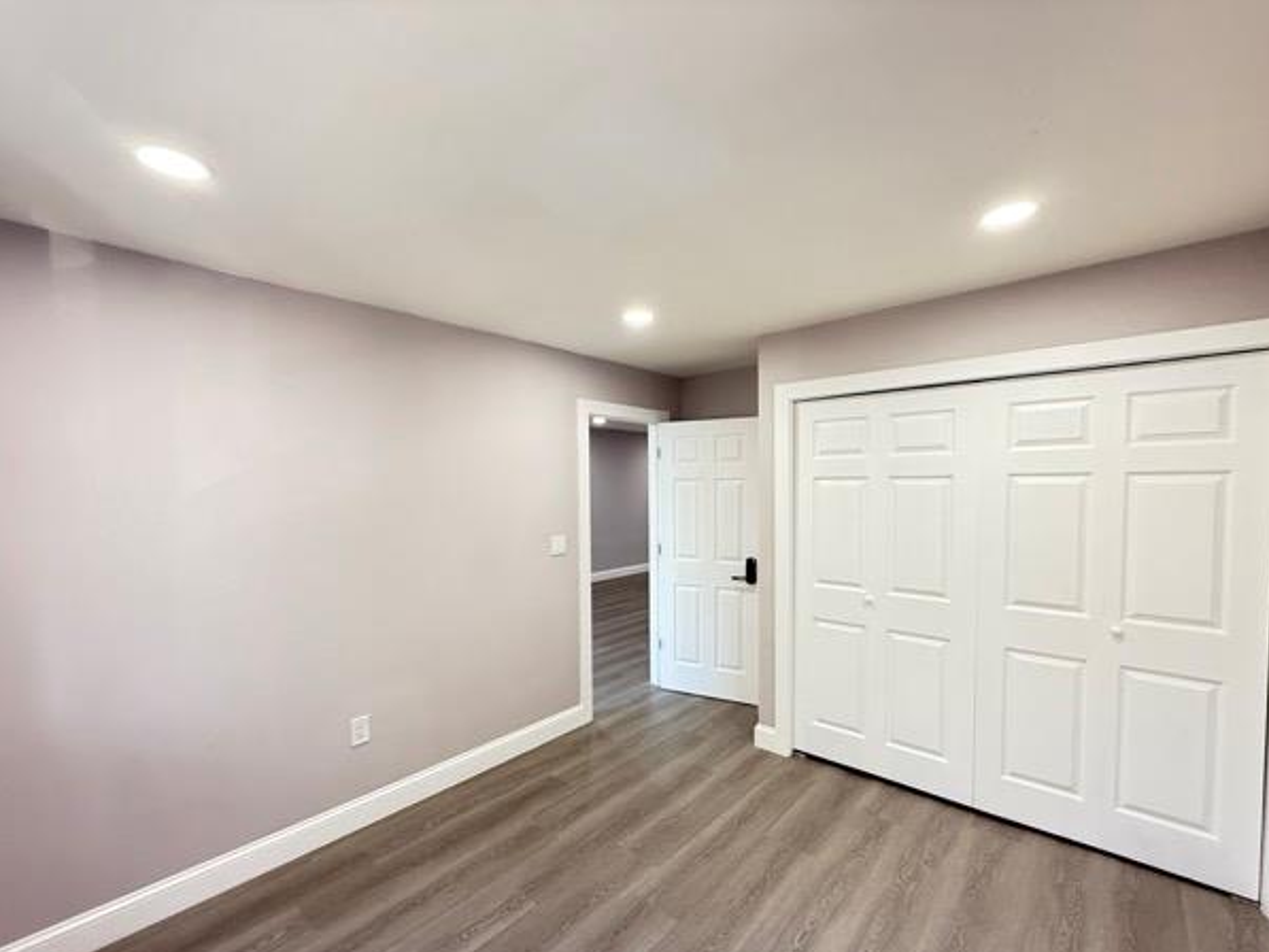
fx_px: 550
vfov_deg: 81.7
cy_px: 508
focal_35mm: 15
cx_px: 644
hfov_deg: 98.2
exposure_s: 1/79
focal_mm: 2.22
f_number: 2.2
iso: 400
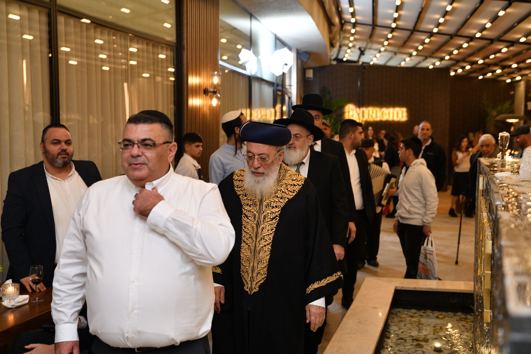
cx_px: 266
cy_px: 177
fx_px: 664
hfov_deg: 43.6
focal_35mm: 45
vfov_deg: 29.9
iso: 1250
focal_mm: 45
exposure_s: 1/200
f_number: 3.2
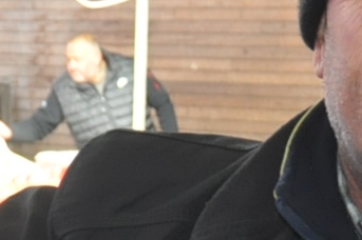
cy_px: 416
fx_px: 2069
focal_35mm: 206
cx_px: 389
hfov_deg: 9.9
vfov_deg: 6.5
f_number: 3.8
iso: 800
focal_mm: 22
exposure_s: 1/60
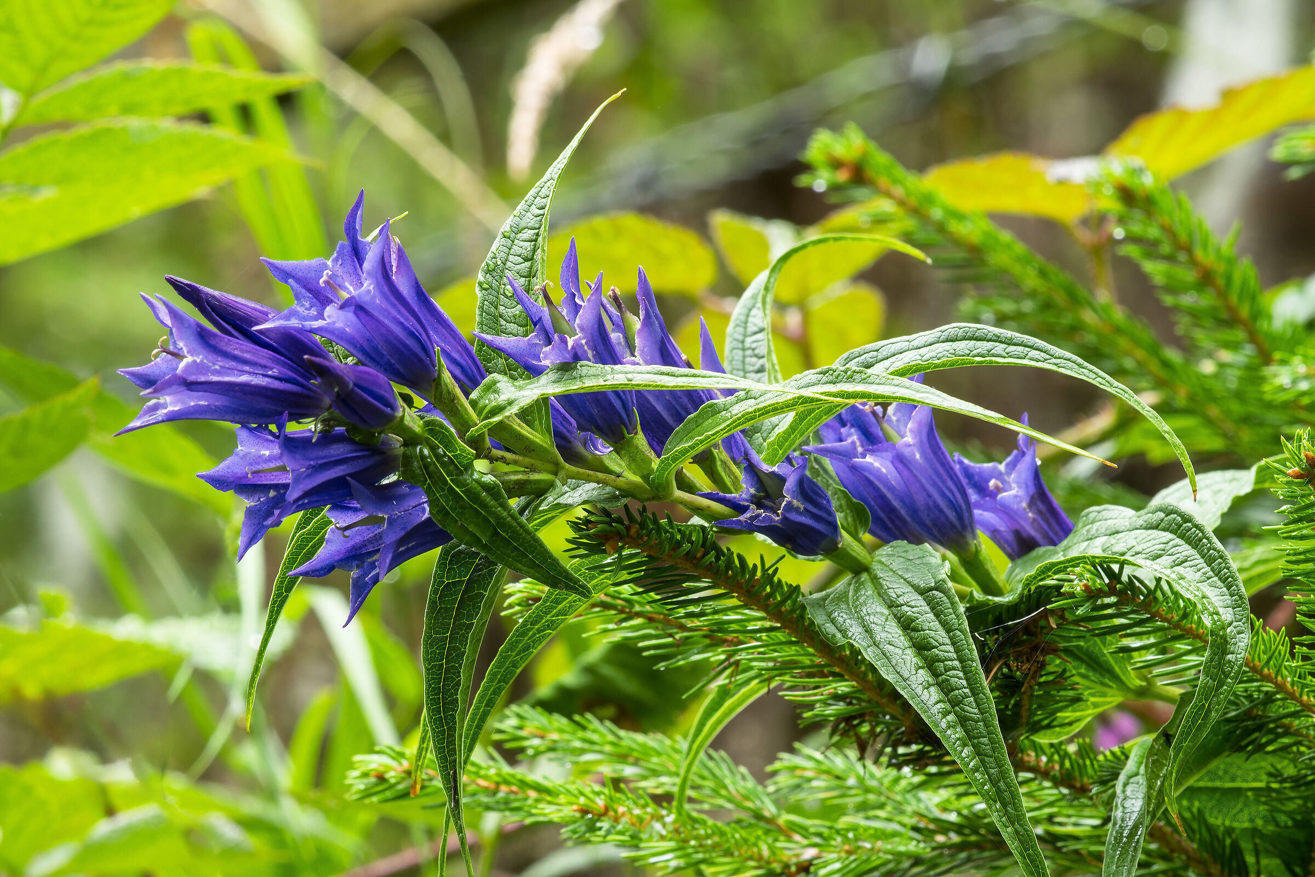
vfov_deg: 4.4
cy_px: 438
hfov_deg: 6.5
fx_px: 11505
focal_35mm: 315
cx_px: 658
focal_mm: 210
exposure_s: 1/5
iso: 100
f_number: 11
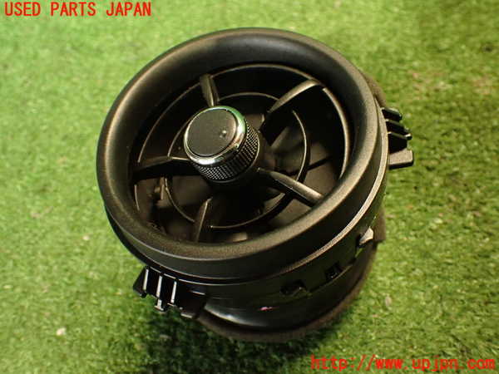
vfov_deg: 44.2
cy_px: 187
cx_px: 250
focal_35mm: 32
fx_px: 461
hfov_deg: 56.8
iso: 800
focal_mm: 5.79
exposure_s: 1/30
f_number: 2.4
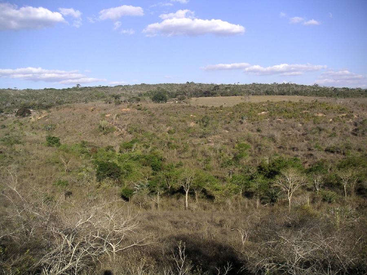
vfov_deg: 38.7
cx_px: 184
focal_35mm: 37
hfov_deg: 50.1
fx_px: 392
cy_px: 138
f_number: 6.7
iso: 50
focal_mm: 5.7
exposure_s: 1/180
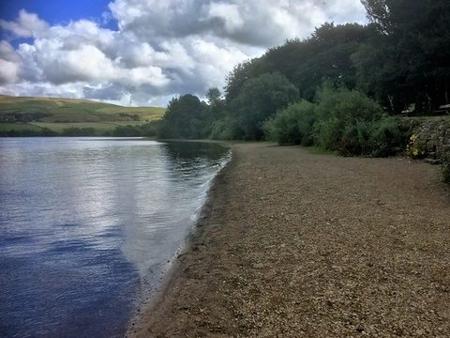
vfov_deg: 48.2
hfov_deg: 61.7
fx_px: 377
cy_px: 169
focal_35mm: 29
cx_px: 225
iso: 25
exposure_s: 1/1570
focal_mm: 4.15
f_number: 2.2
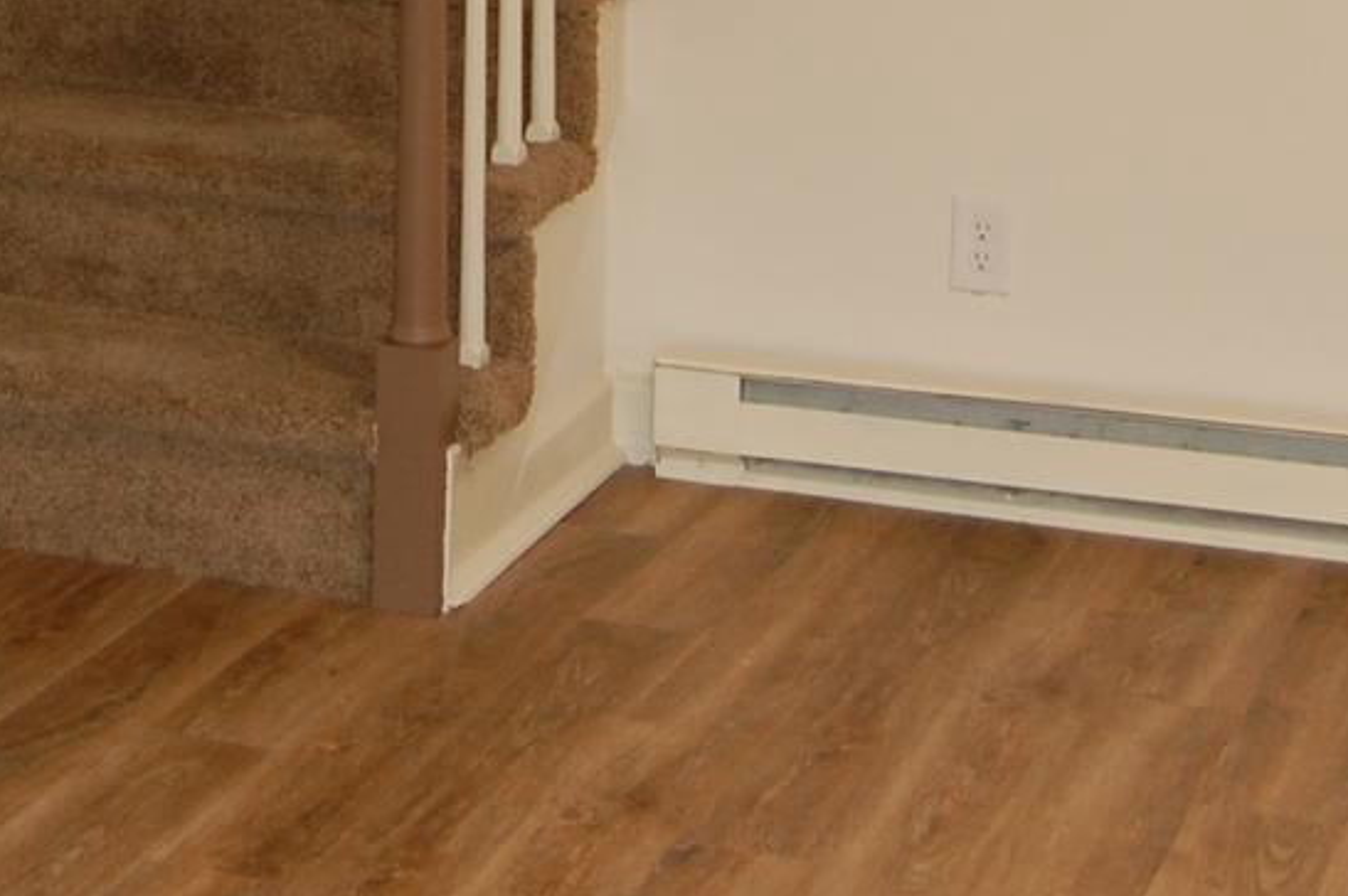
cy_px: -336
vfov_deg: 13.0
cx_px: 222
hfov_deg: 20.0
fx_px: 3779
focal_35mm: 101
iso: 400
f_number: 3.5
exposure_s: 1/60
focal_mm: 18
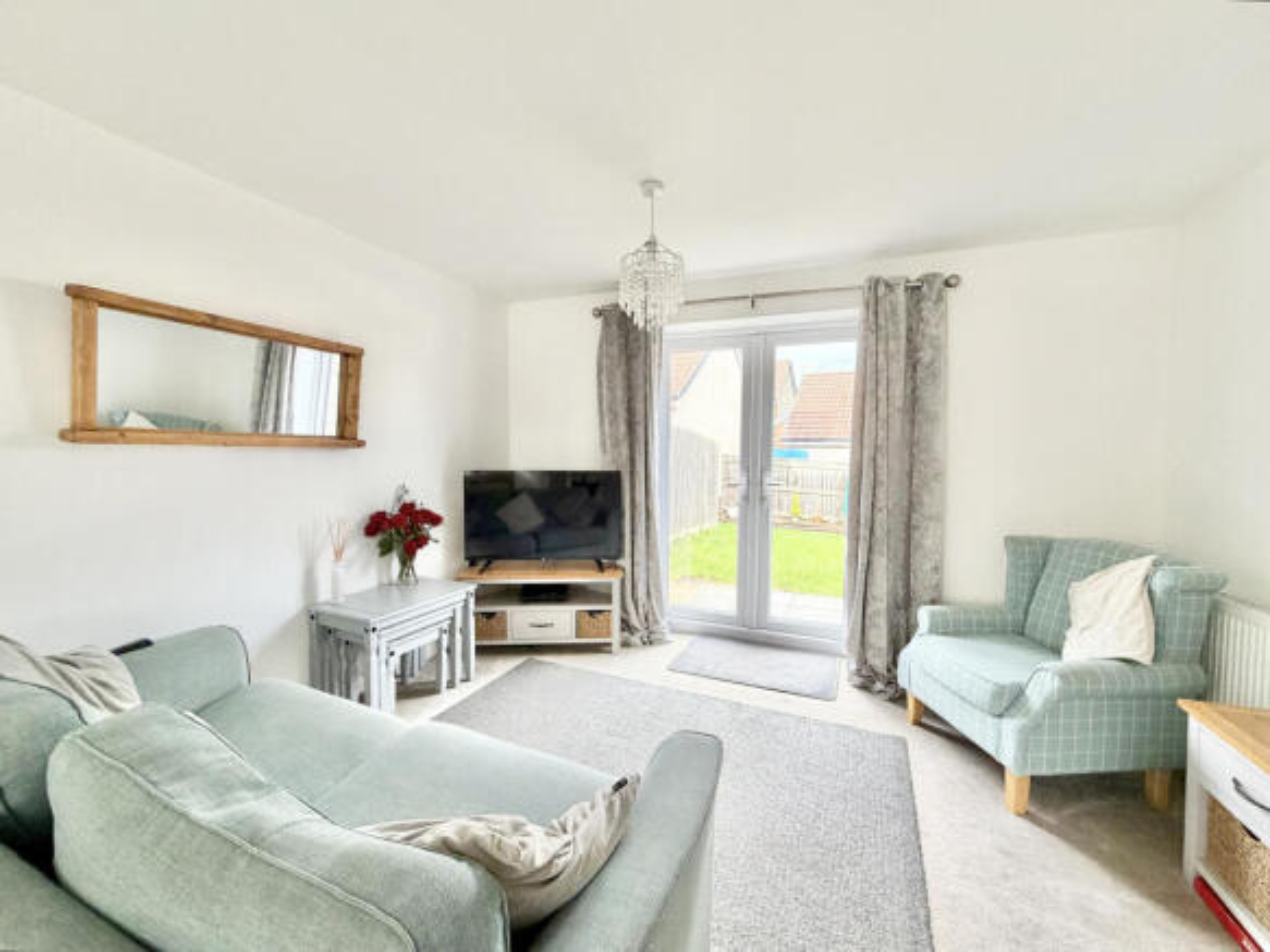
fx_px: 514
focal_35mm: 14
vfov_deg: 85.7
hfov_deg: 102.1
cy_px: 476
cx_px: 635
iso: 160
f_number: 2.2
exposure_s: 1/121
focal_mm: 2.22
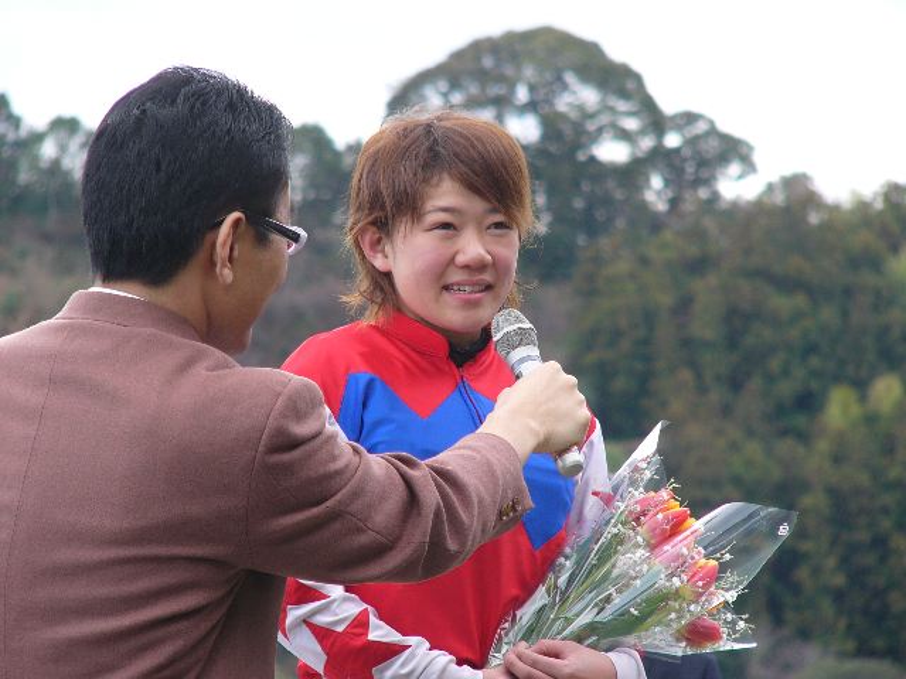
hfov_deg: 7.7
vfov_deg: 5.8
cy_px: 340
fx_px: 6726
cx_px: 453
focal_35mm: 257
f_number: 2.8
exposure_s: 1/80
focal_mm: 42.8
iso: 50
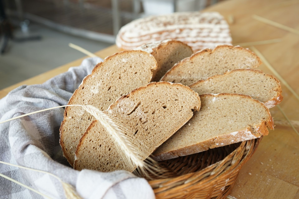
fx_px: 307
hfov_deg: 51.9
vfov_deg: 35.9
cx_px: 150
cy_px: 100
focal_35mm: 37
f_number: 5
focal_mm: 37
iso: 125
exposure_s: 1/40
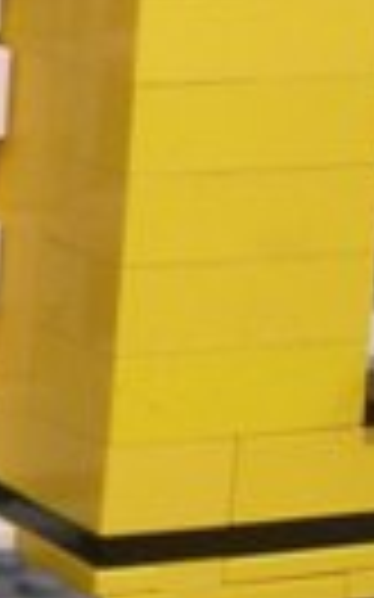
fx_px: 3951
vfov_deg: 8.7
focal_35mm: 242
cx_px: -1404
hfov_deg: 4.7
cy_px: 223
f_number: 2.8
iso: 200
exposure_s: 1/2.3
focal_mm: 7.8
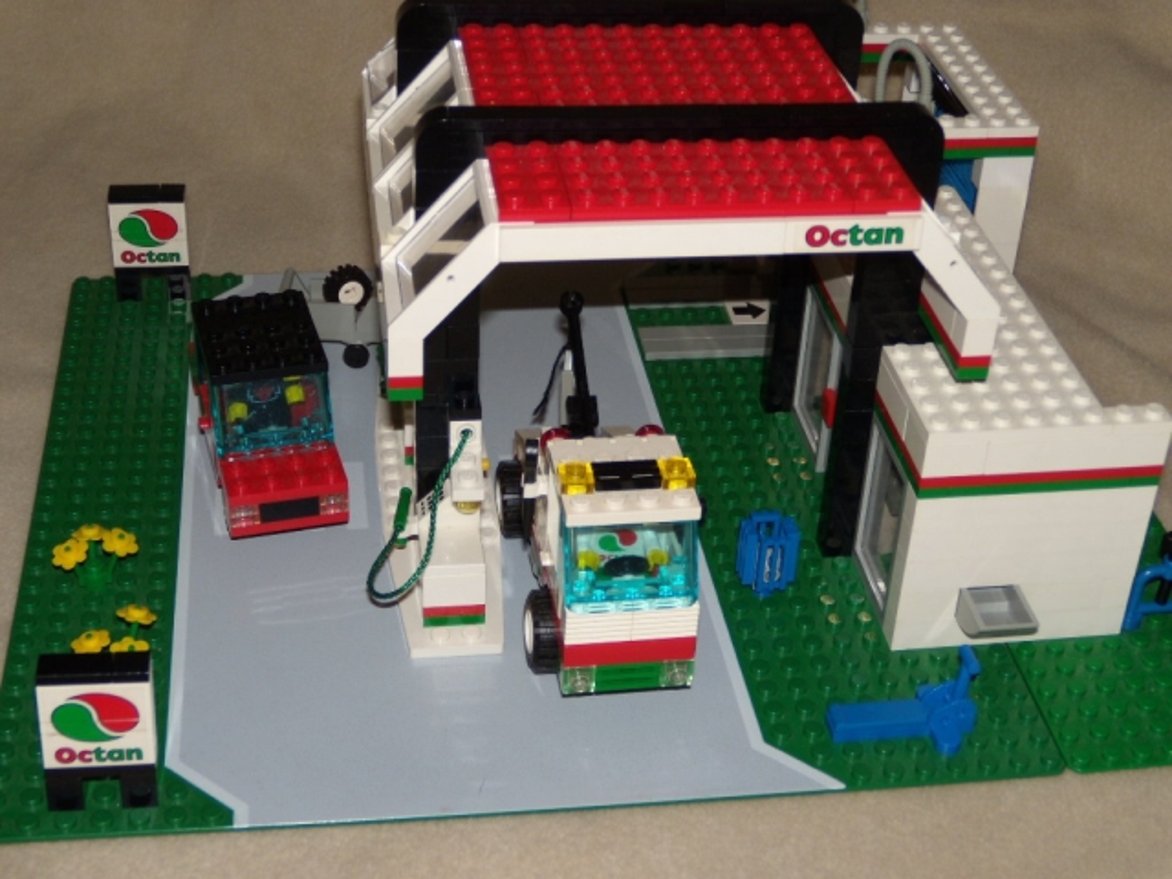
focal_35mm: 50
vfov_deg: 29.1
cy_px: 440
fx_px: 1693
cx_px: 586
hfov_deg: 38.2
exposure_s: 1/30
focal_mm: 8.8
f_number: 3.8
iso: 80
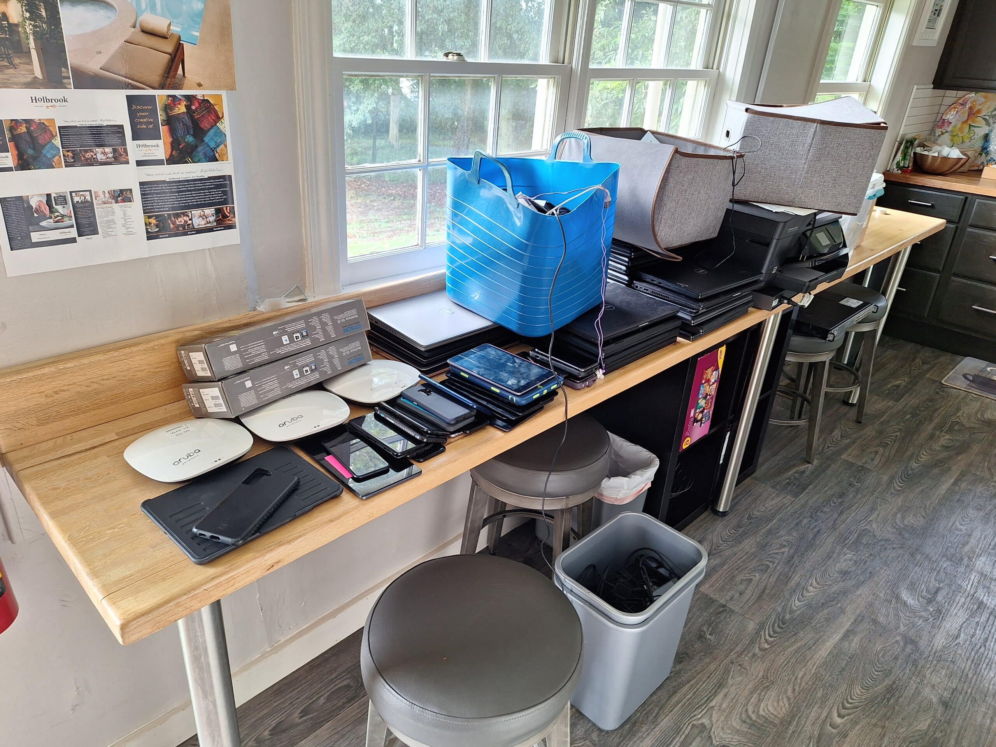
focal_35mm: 23
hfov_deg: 73.9
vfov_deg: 58.9
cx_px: 498
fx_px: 662
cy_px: 374
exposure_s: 1/60
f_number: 1.8
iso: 64
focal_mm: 5.54
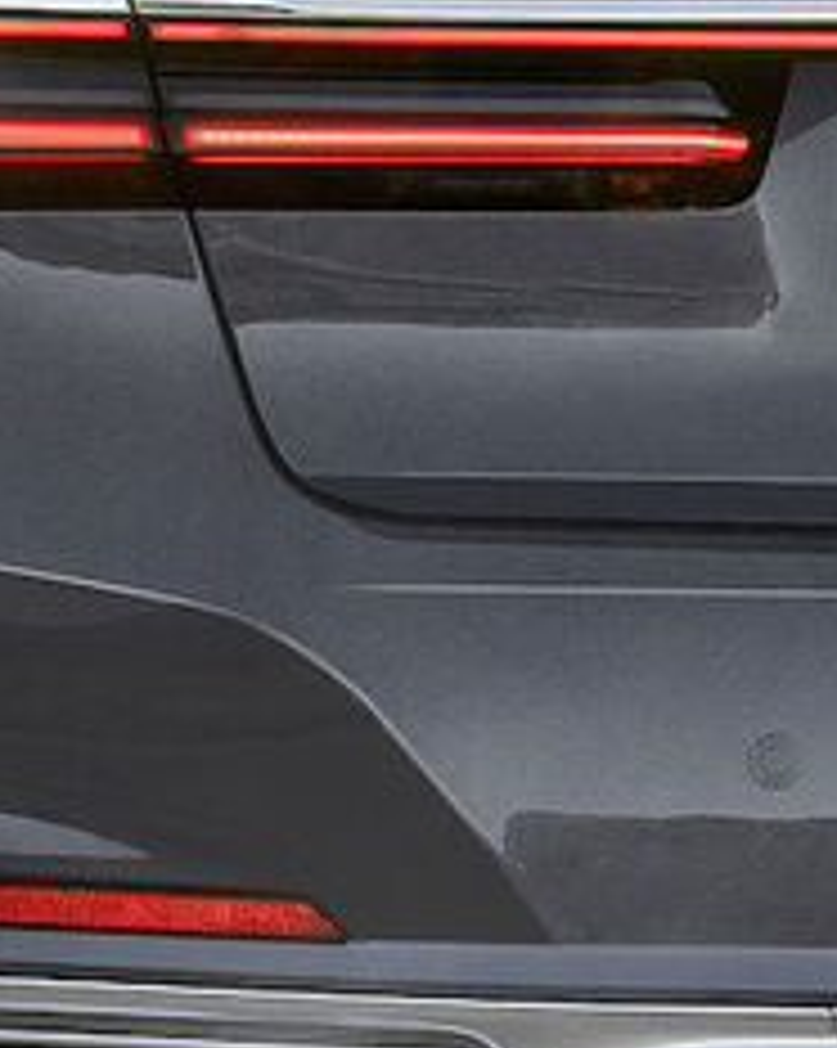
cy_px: -103
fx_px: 11038
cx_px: 1066
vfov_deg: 5.4
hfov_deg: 4.3
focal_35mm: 356
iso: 100
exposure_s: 1/30
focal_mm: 46
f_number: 14
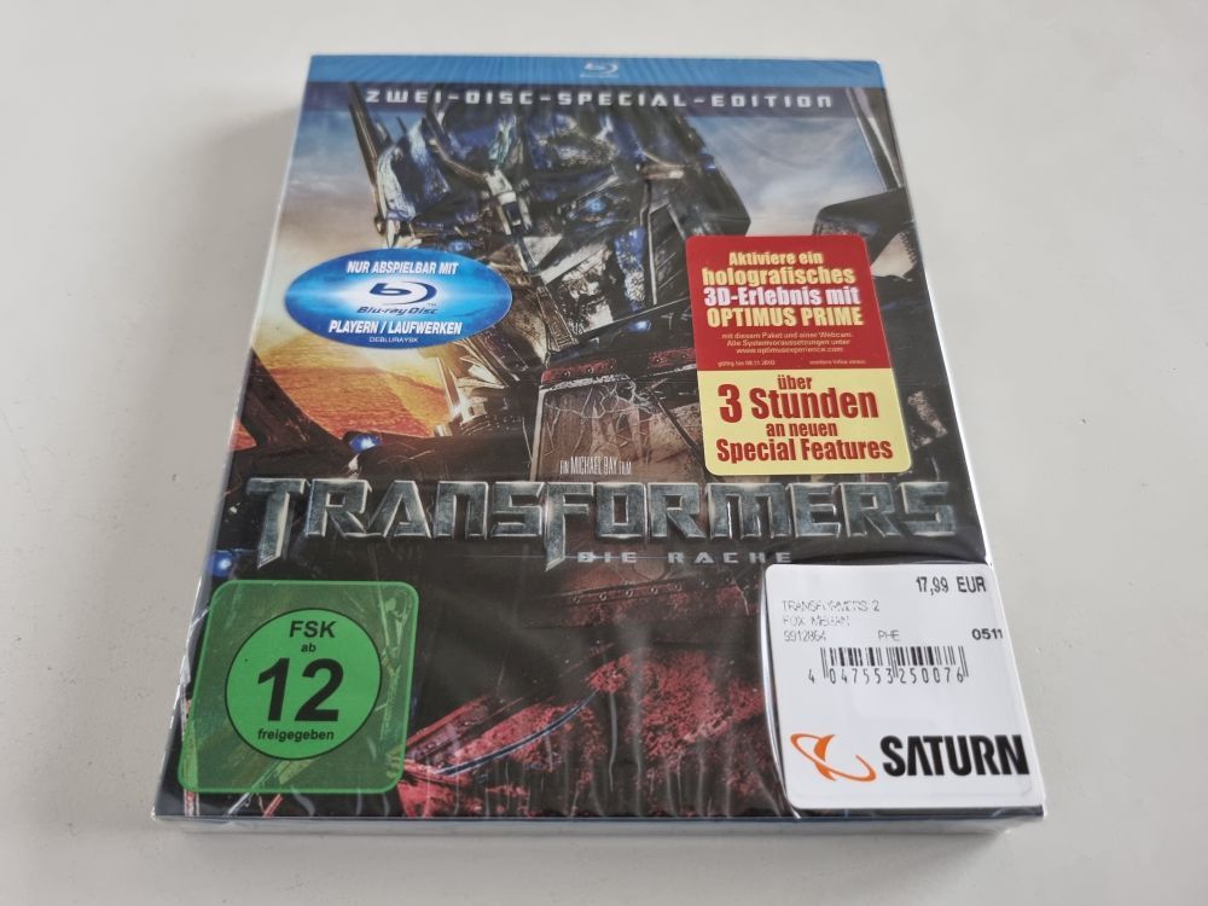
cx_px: 604
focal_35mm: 26
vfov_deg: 53.1
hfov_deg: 67.3
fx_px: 907
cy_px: 453
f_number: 1.8
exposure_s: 1/50
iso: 320
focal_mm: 5.4
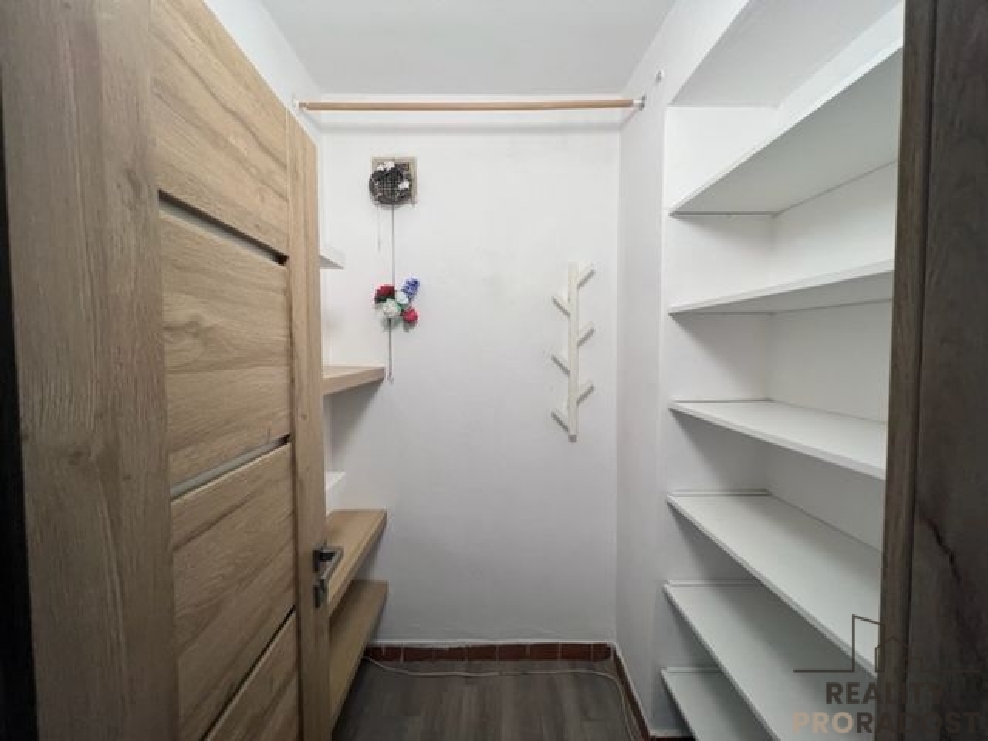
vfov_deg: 89.9
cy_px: 370
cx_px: 494
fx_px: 371
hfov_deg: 106.2
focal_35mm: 13
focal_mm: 1.57
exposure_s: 1/100
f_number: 1.8
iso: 64
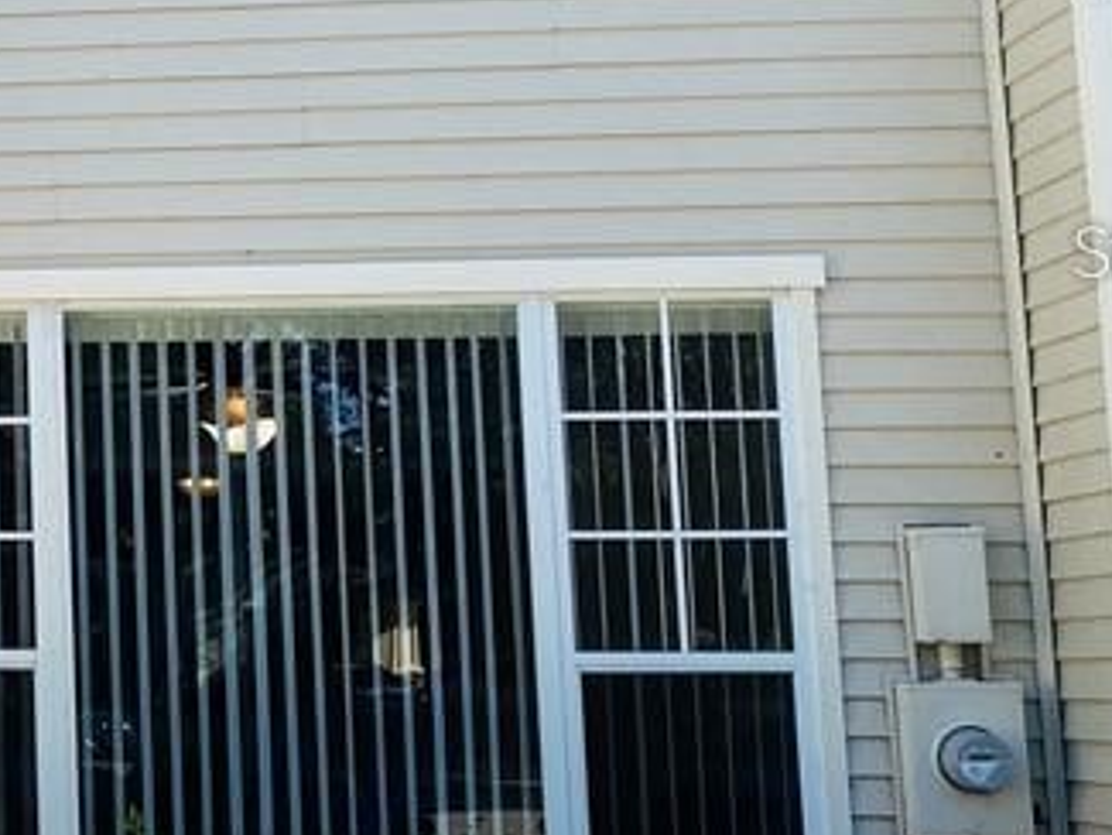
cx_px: -356
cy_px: 250
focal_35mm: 82
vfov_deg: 17.9
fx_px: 2635
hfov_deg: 21.4
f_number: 1.8
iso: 32
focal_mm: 4.25
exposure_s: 1/767
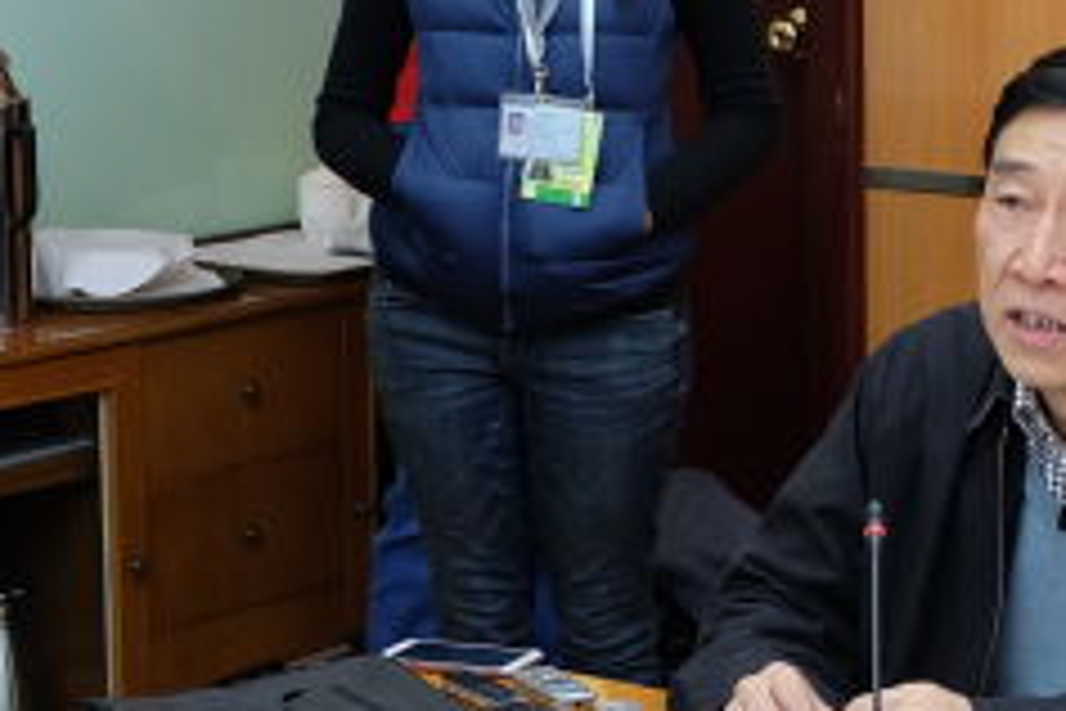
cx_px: 931
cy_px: 187
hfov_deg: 15.0
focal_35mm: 135
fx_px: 3997
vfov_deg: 10.1
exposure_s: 1/60
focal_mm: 26.9
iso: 640
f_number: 4.5
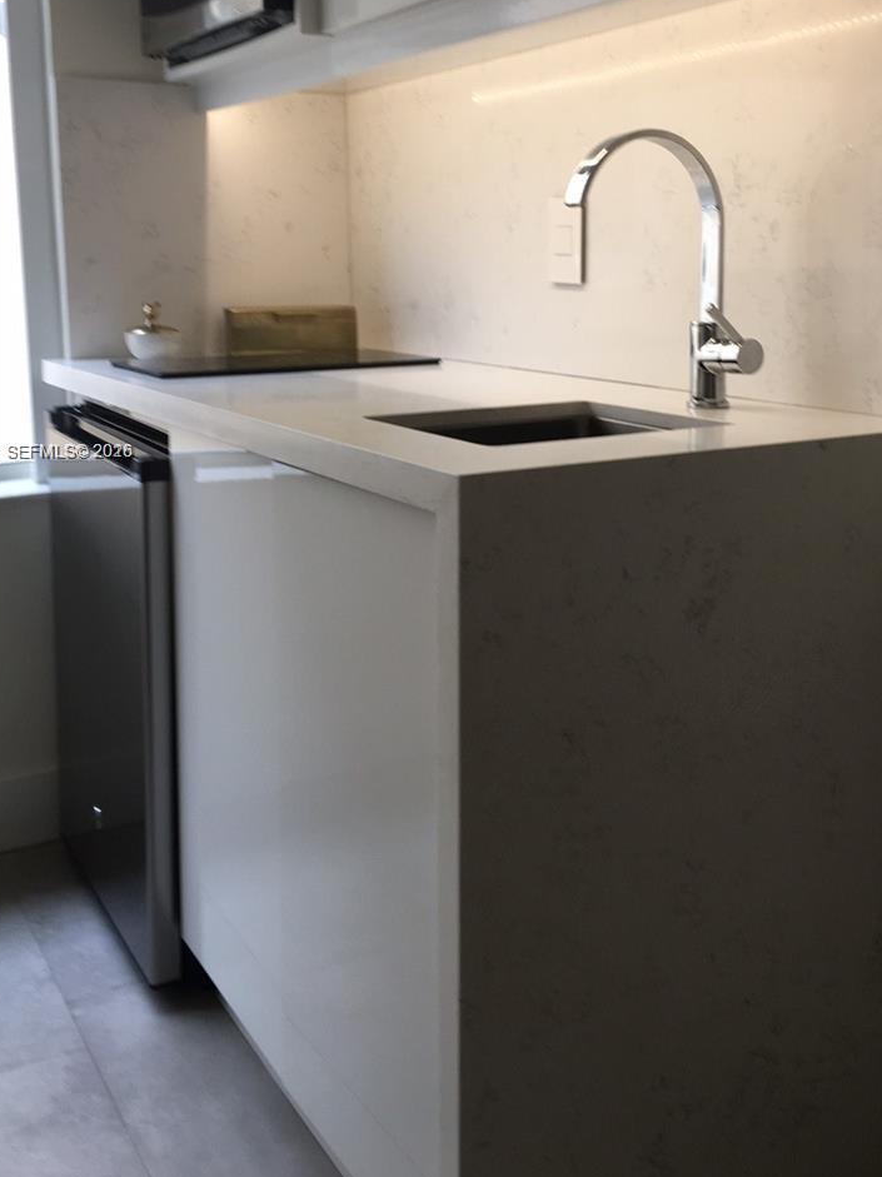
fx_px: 1258
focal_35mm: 37
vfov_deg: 49.7
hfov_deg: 38.6
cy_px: 453
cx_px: 464
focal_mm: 4.15
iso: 25
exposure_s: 1/60
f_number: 2.2
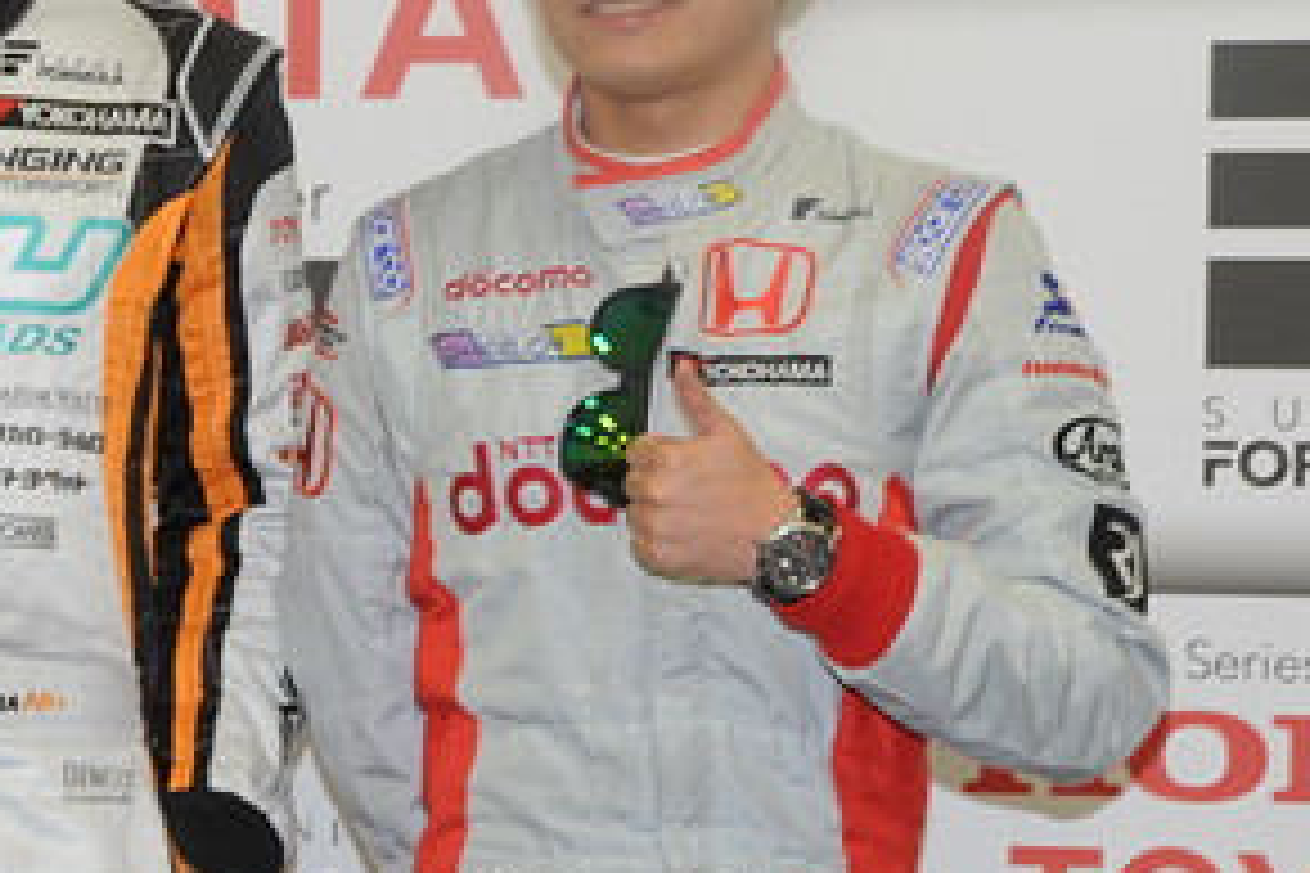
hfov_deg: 12.1
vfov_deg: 8.2
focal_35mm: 168
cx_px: -59
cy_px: 396
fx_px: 6113
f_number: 6.7
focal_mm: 68
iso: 800
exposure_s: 1/60
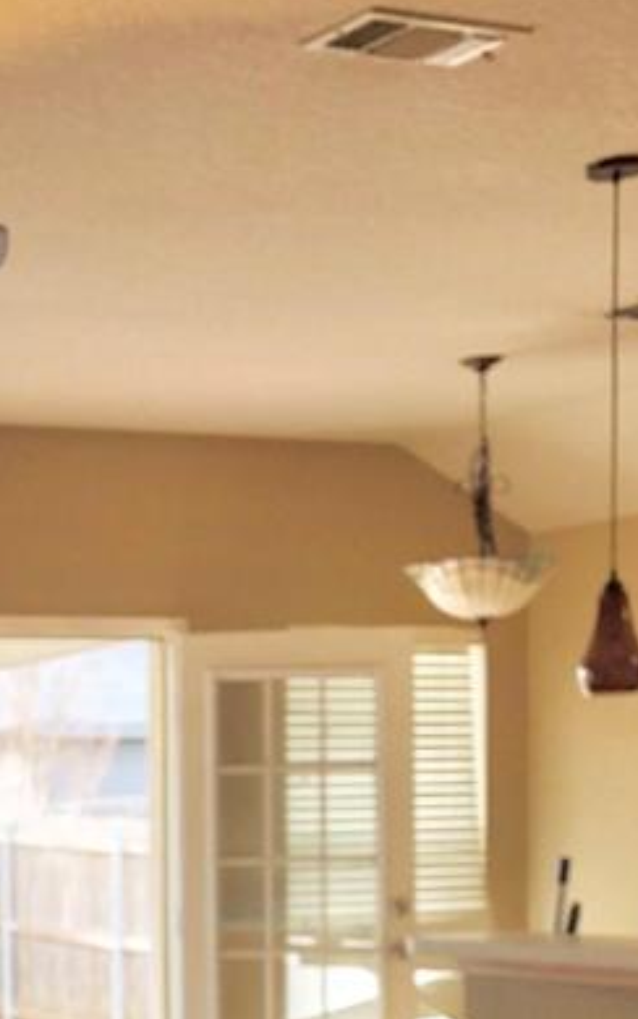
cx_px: -337
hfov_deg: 15.4
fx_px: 2168
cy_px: 985
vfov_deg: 25.3
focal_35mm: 78
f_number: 1.8
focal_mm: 4
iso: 64
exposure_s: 1/120
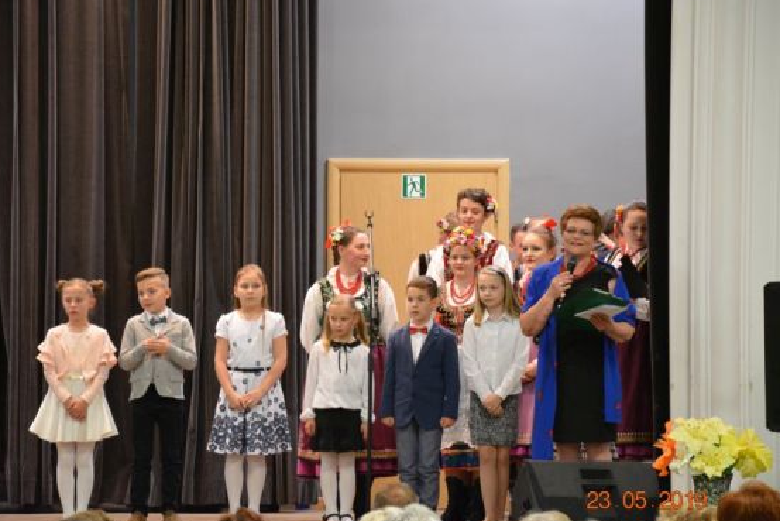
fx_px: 3696
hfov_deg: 12.0
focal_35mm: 171
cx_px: 367
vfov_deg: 8.1
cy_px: 260
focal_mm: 105
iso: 3200
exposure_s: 1/25
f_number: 5.6
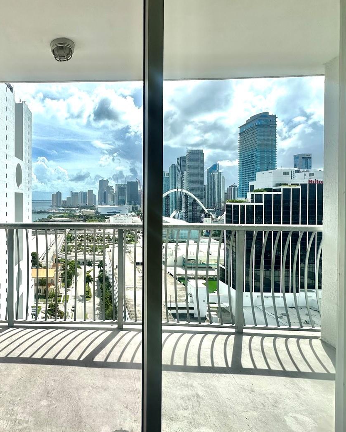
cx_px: 78
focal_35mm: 21
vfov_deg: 77.5
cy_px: 202
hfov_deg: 61.1
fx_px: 269
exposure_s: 1/1575
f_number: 2.2
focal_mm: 2.22
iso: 40
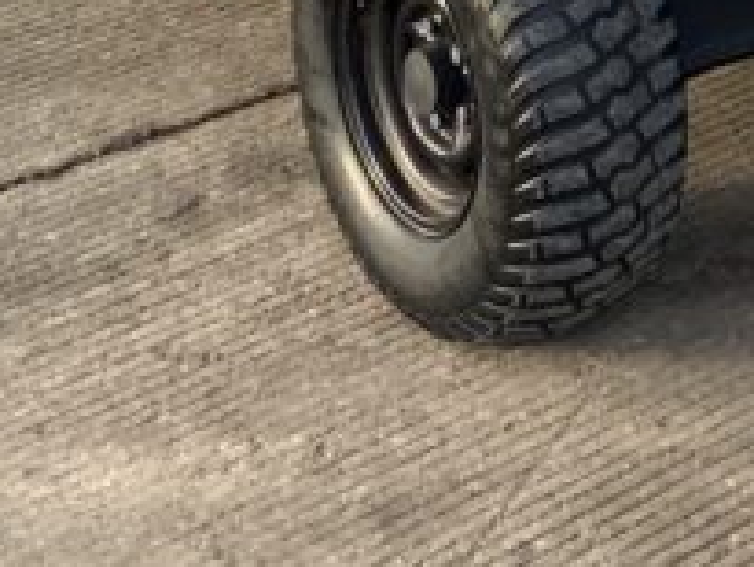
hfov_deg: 13.2
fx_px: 3160
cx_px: 901
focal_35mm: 145
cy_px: -574
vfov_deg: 9.5
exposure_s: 1/204
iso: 16
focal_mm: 3
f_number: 1.8
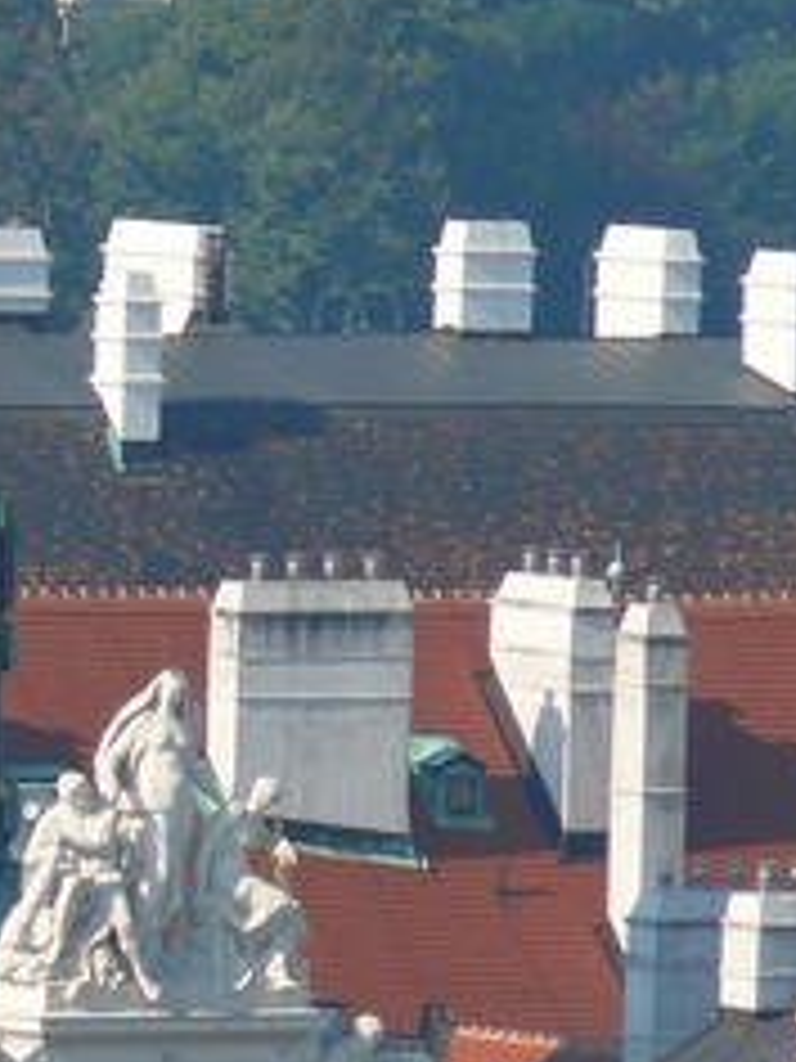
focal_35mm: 1178
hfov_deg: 1.3
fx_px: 36118
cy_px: 558
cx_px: -409
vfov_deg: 1.7
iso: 100
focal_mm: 78.2
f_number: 5
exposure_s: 1/250
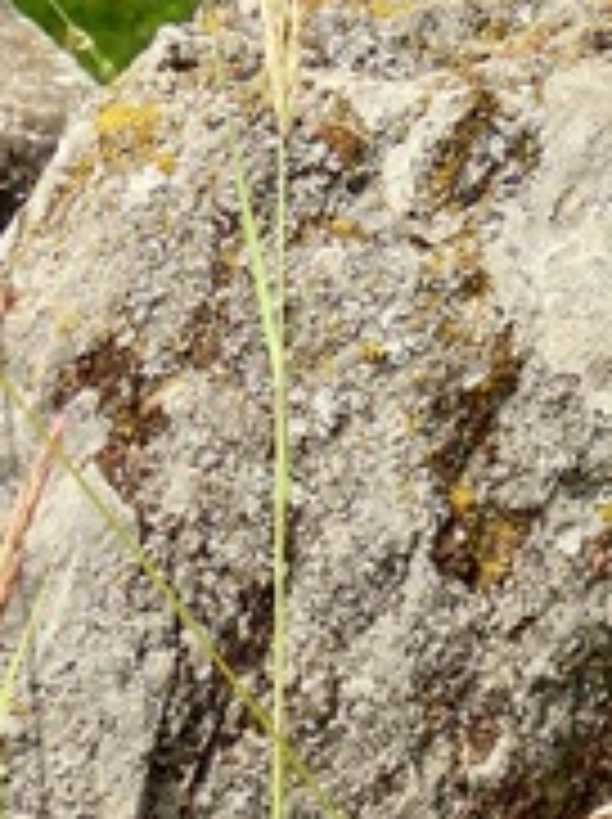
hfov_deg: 6.7
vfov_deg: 8.6
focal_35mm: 220
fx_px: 5198
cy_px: 1552
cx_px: 765
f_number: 3.5
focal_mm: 8.9
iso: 100
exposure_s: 1/640
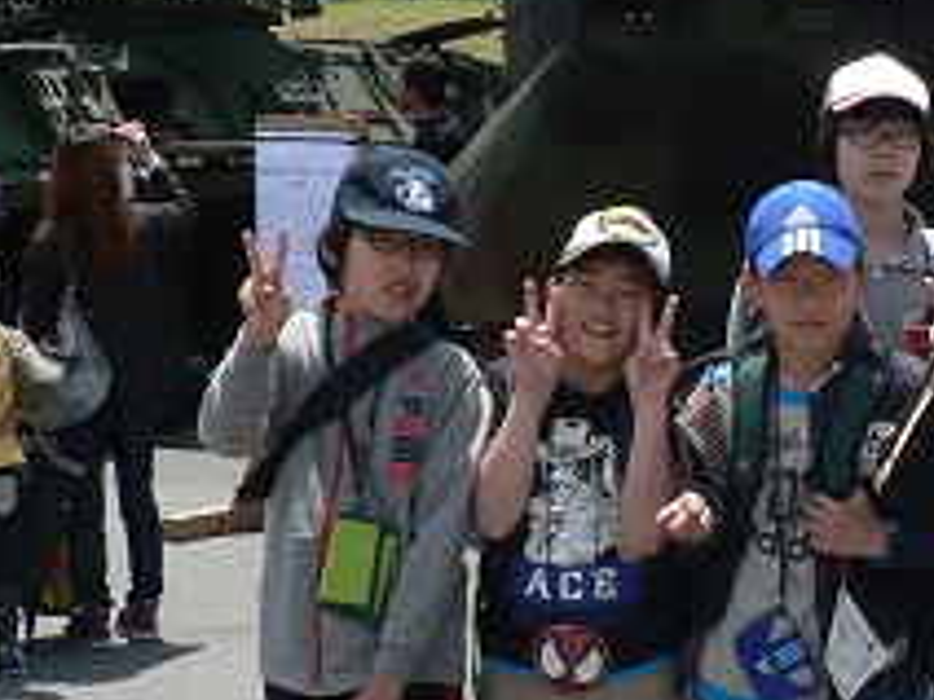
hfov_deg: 22.2
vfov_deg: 17.3
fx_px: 2293
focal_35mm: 85
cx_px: 912
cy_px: 266
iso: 80
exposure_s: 1/400
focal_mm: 6
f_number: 4.5
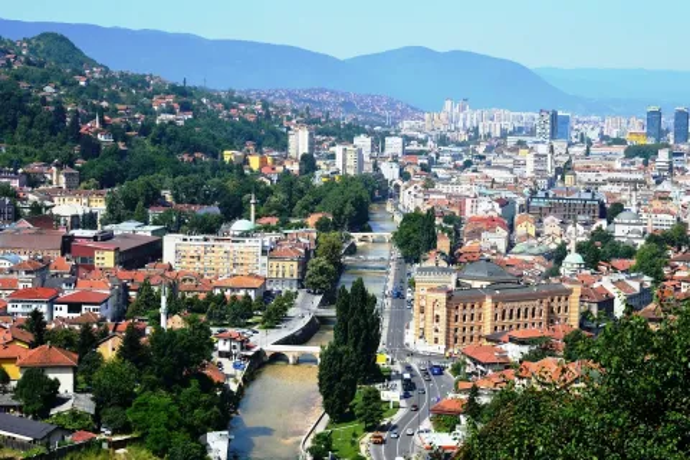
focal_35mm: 68
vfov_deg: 20.2
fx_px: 1294
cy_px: 230
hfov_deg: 29.9
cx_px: 345
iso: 100
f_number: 8
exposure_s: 1/250
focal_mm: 45
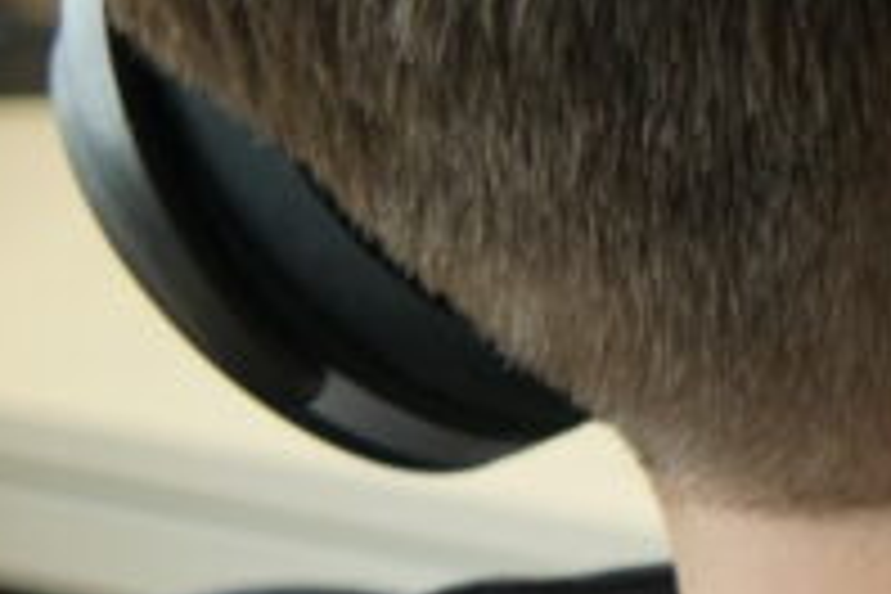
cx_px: 1904
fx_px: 5370
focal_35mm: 217
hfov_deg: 8.8
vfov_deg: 6.3
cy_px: 196
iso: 400
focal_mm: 28
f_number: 3.5
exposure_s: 1/60
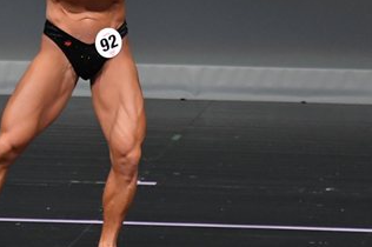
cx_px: 57
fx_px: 8743
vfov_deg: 1.6
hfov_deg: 2.4
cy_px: 35
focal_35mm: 847
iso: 4000
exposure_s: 1/400
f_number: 5.6
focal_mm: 230
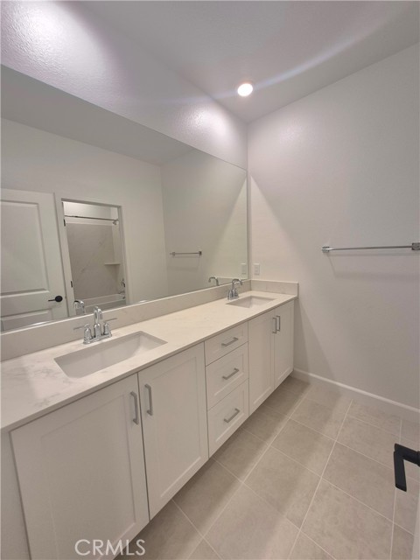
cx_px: 210
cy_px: 280
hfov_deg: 89.9
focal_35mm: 13
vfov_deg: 106.2
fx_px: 210
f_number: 2.2
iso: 80
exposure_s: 1/60.2
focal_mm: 1.74
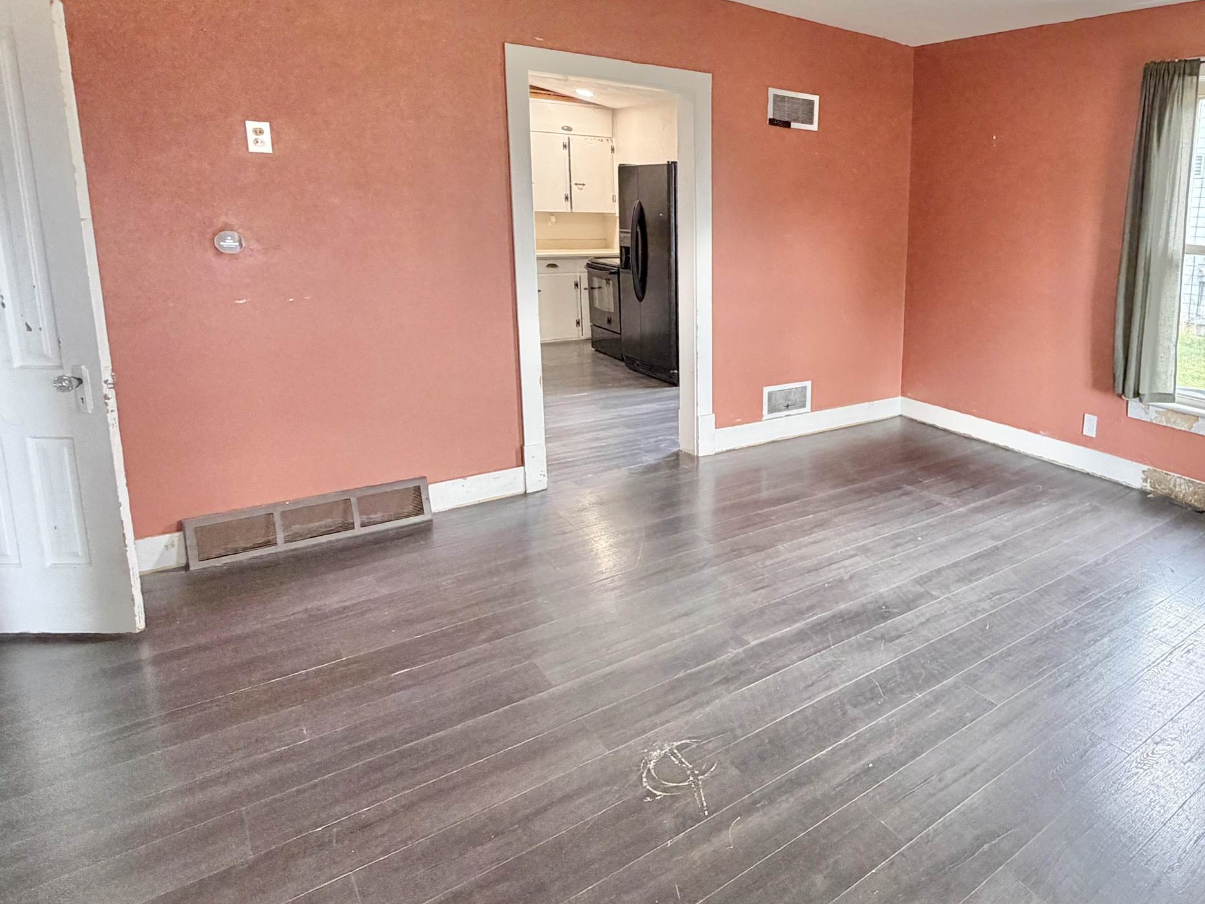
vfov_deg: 58.1
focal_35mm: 23
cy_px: 339
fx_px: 801
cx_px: 940
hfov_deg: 67.9
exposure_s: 1/60
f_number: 2.2
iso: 320
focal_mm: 2.22
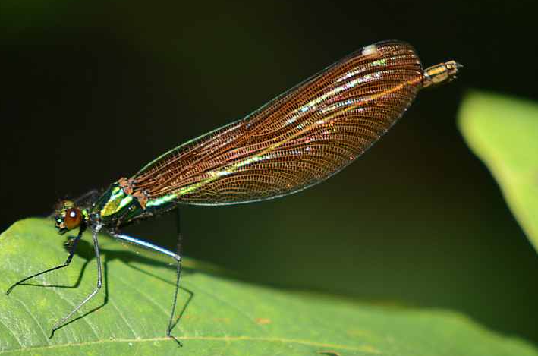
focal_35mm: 381
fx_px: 5680
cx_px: 227
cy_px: 180
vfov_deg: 3.6
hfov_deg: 5.4
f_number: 5.6
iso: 100
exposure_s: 1/80
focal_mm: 200
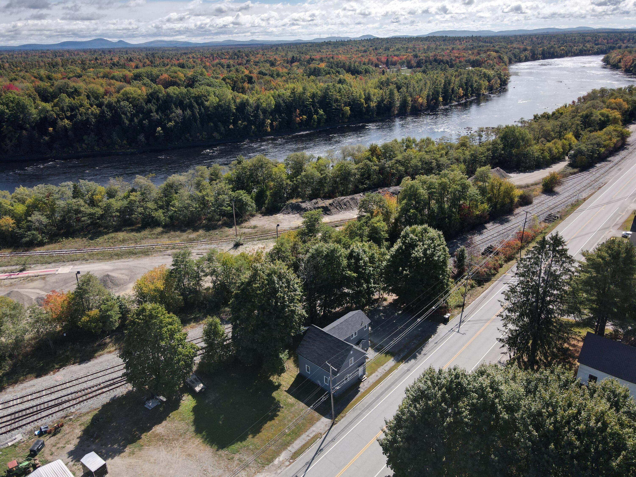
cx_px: 318
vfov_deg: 56.8
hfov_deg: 71.6
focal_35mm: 24
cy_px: 238
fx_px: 441
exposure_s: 1/500
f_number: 2.8
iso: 110
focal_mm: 4.5
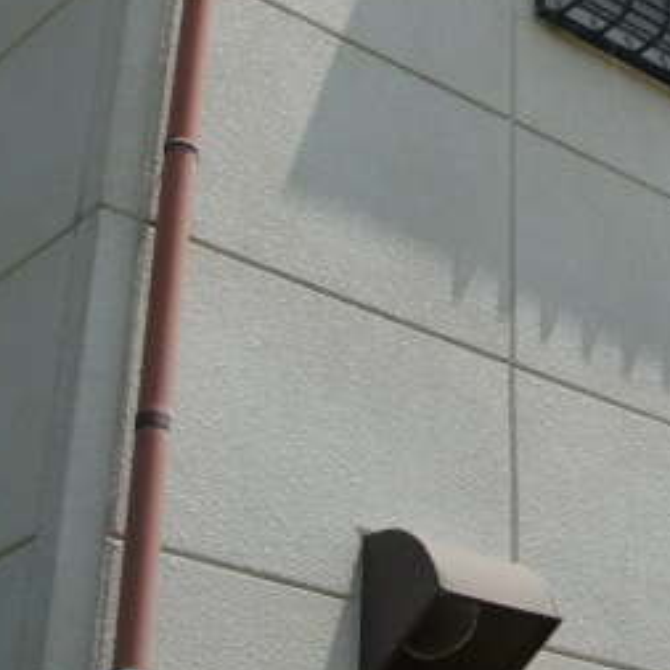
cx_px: 731
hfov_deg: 19.6
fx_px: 1861
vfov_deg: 20.1
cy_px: 111
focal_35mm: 85
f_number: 8.9
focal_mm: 6.66
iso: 64
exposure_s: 1/250
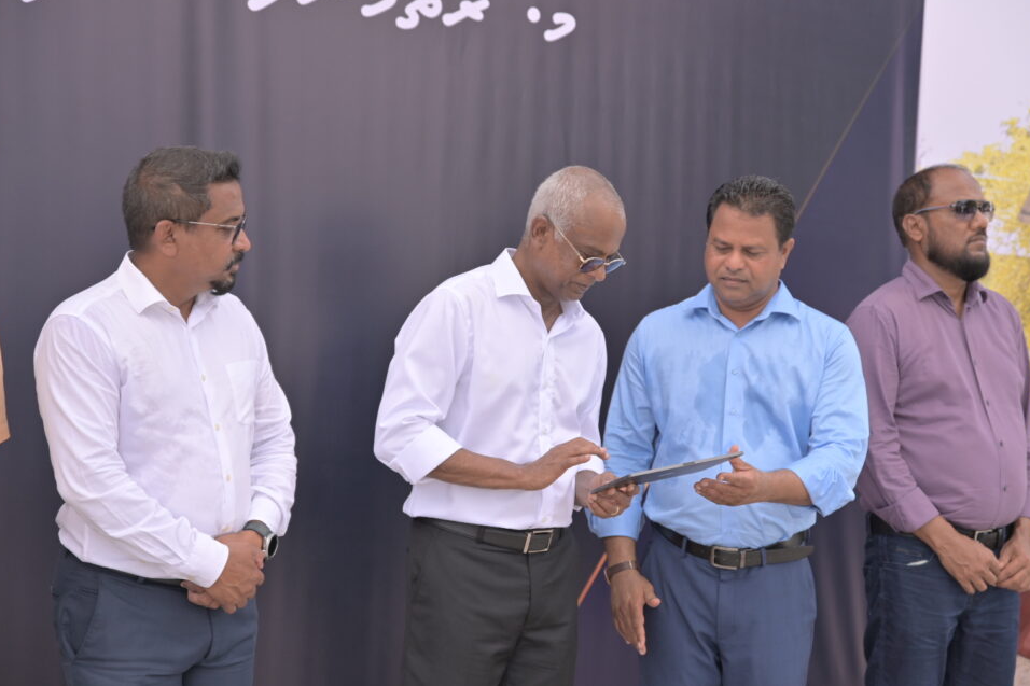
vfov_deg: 18.2
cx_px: 525
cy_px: 337
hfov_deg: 27.0
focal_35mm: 75
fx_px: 2145
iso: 200
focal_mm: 70
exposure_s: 1/250
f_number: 3.5
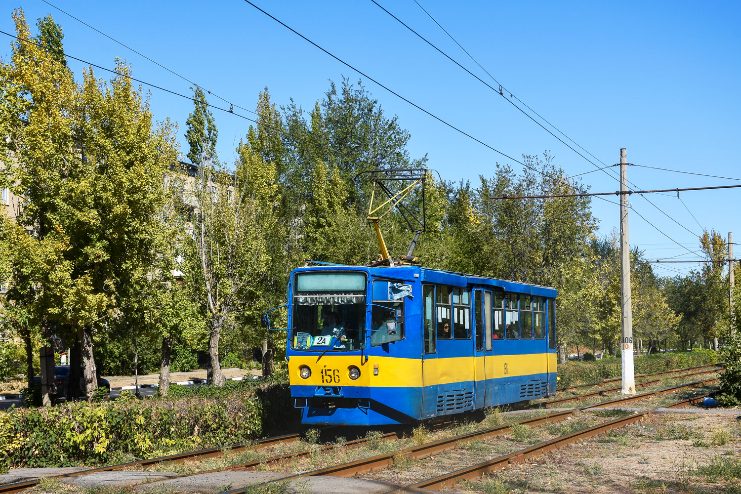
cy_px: 247
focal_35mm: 63
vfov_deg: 21.6
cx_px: 370
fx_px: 1297
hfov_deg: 31.9
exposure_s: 1/400
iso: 100
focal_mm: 42
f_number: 8
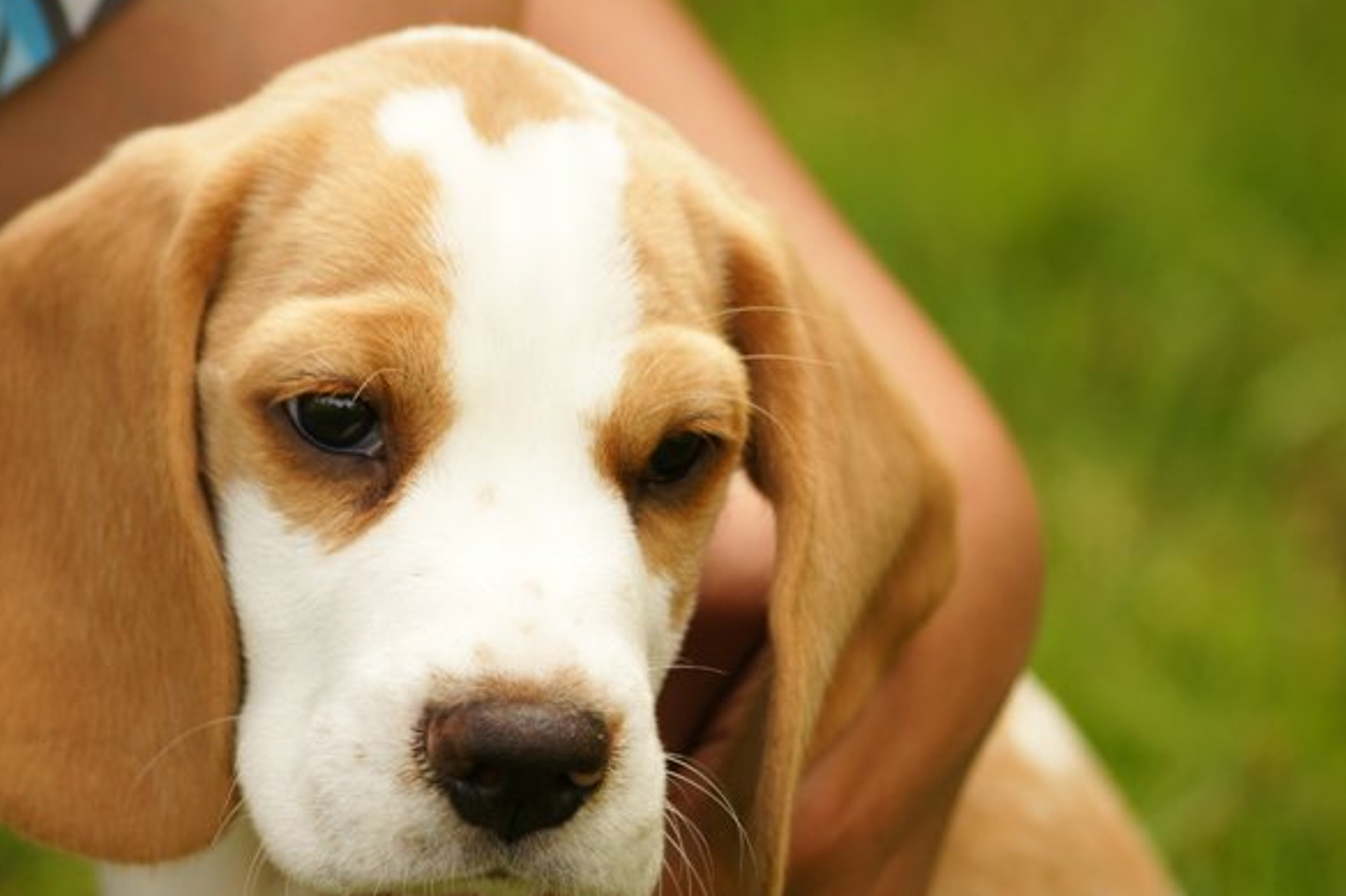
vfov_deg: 4.6
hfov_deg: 7.0
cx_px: 685
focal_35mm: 296
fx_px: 11063
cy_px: 555
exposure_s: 1/200
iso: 100
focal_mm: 150
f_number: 4.5
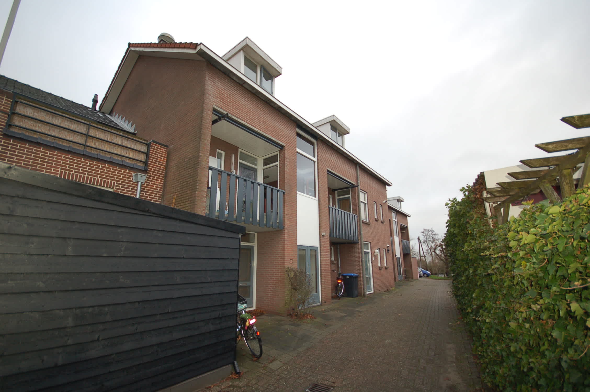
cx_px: 295
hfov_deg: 100.5
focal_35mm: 15
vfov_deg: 77.1
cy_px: 196
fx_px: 245
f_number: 4
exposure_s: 1/200
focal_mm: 10
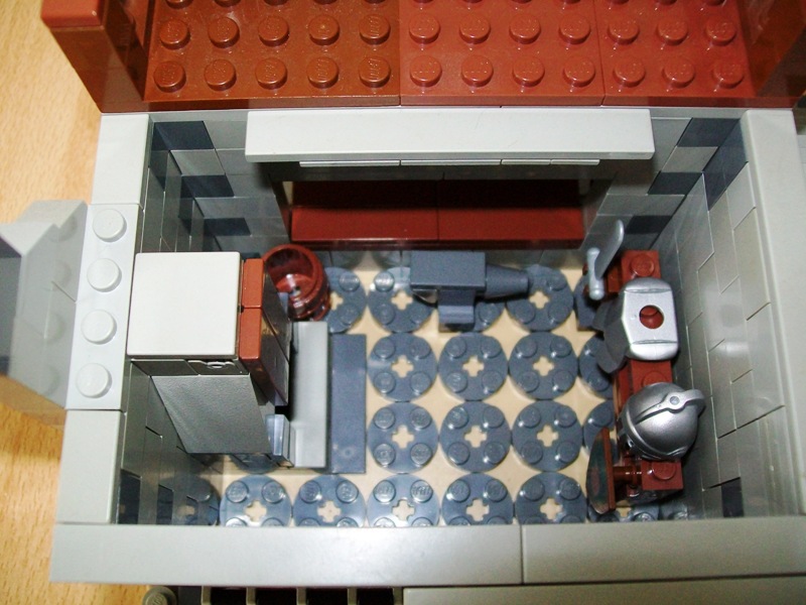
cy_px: 302
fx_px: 838
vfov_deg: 39.7
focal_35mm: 36
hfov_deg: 51.4
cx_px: 403
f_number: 2.7
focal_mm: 6
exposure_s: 1/60
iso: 160
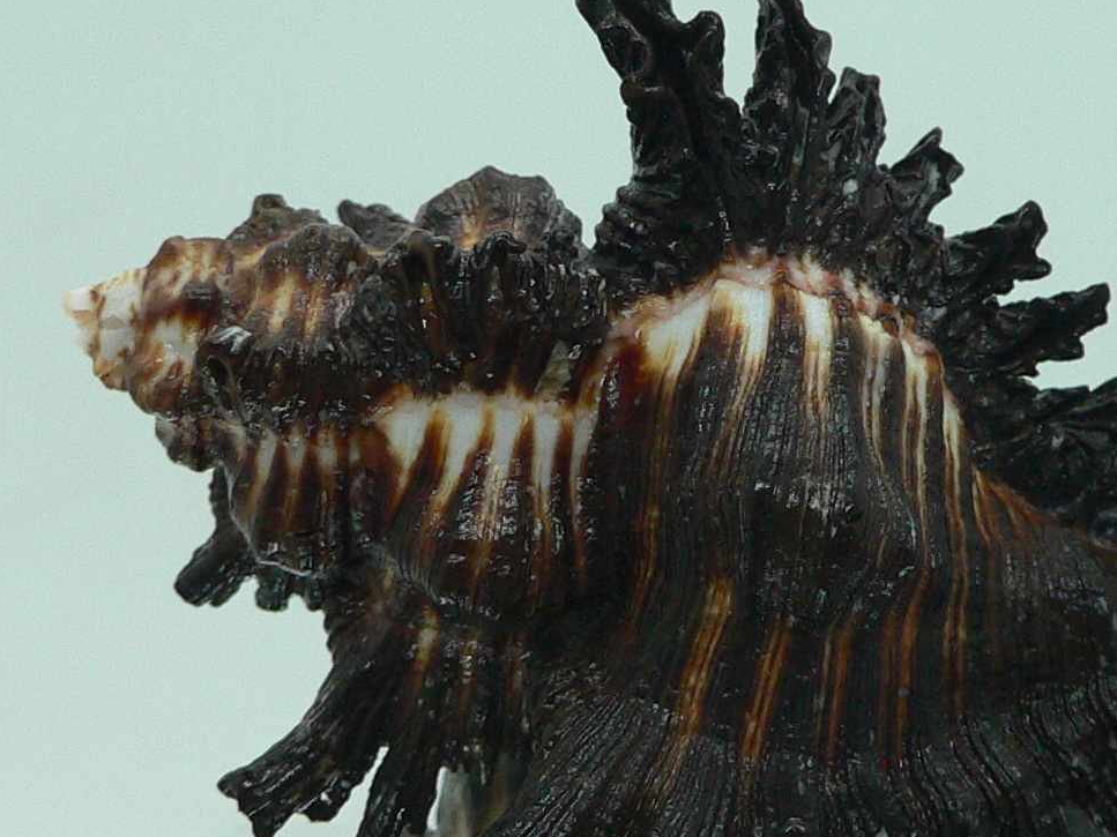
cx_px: 754
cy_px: 591
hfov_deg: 26.5
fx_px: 2355
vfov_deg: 20.1
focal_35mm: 73
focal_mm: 4.6
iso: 150
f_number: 2.8
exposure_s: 1/60
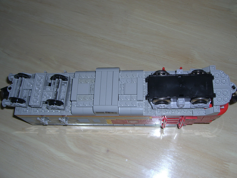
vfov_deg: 37.7
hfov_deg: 49.0
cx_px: 118
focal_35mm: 38
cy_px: 89
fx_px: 260
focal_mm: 7.9
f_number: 4
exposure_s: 1/30
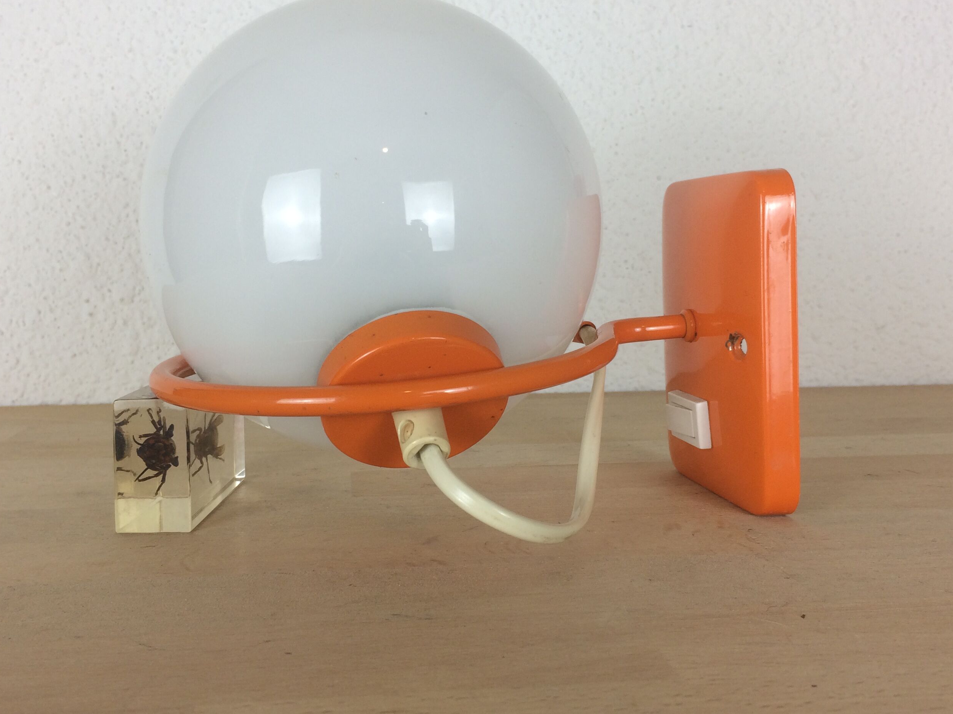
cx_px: 467
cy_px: 338
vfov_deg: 37.7
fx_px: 1046
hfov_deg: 49.0
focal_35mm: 38
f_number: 2.2
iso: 32
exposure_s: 1/50
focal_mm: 4.15
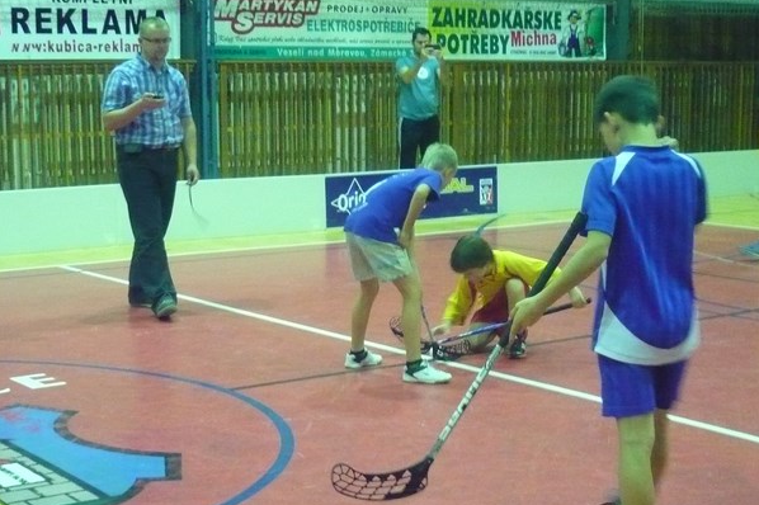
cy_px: 268
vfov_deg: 19.2
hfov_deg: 28.5
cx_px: 380
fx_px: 1496
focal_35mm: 71
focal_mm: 8.3
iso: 800
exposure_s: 1/20
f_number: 3.4
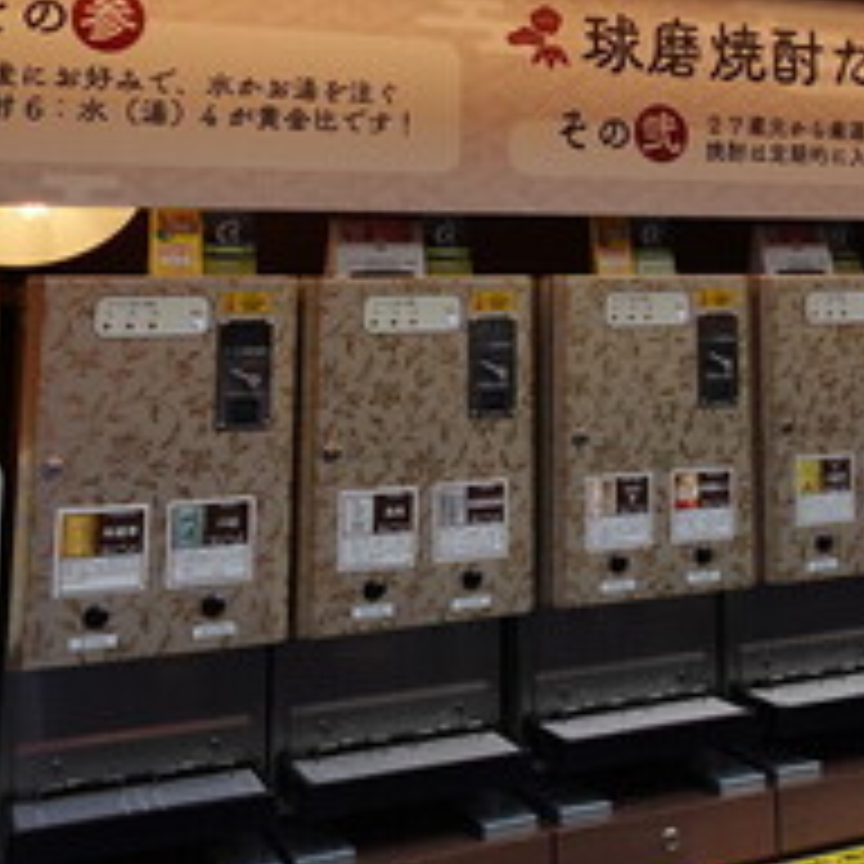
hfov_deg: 30.8
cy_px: 58
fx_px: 1497
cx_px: 770
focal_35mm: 53
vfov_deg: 30.5
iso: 125
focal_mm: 7.6
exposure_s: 1/500
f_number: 2
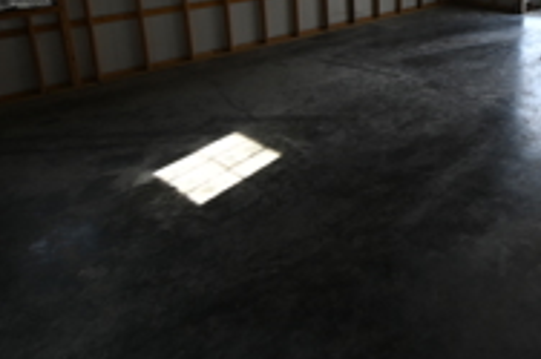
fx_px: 541
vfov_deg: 35.1
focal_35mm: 36
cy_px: 49
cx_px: 452
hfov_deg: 49.3
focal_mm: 10
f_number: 4.5
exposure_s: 1/30
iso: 100
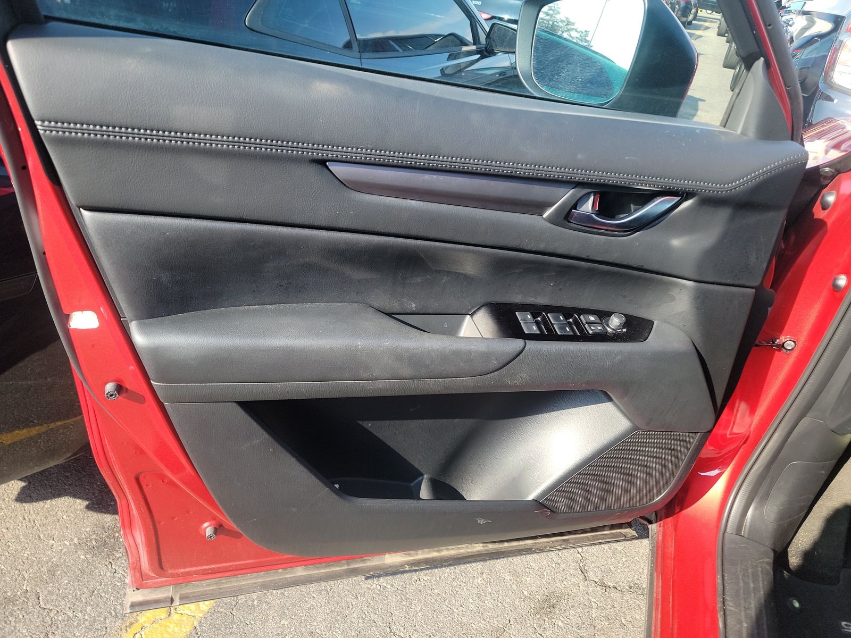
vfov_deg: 56.8
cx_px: 426
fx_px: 590
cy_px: 319
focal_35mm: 24
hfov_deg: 71.6
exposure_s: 1/142
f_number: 1.8
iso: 50
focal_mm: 6.7
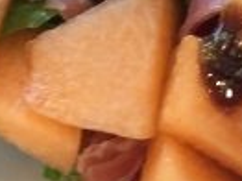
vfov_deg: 9.6
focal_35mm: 142
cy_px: -209
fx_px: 992
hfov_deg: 13.6
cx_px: 270
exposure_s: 1/30
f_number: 2.2
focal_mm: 4.15
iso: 64
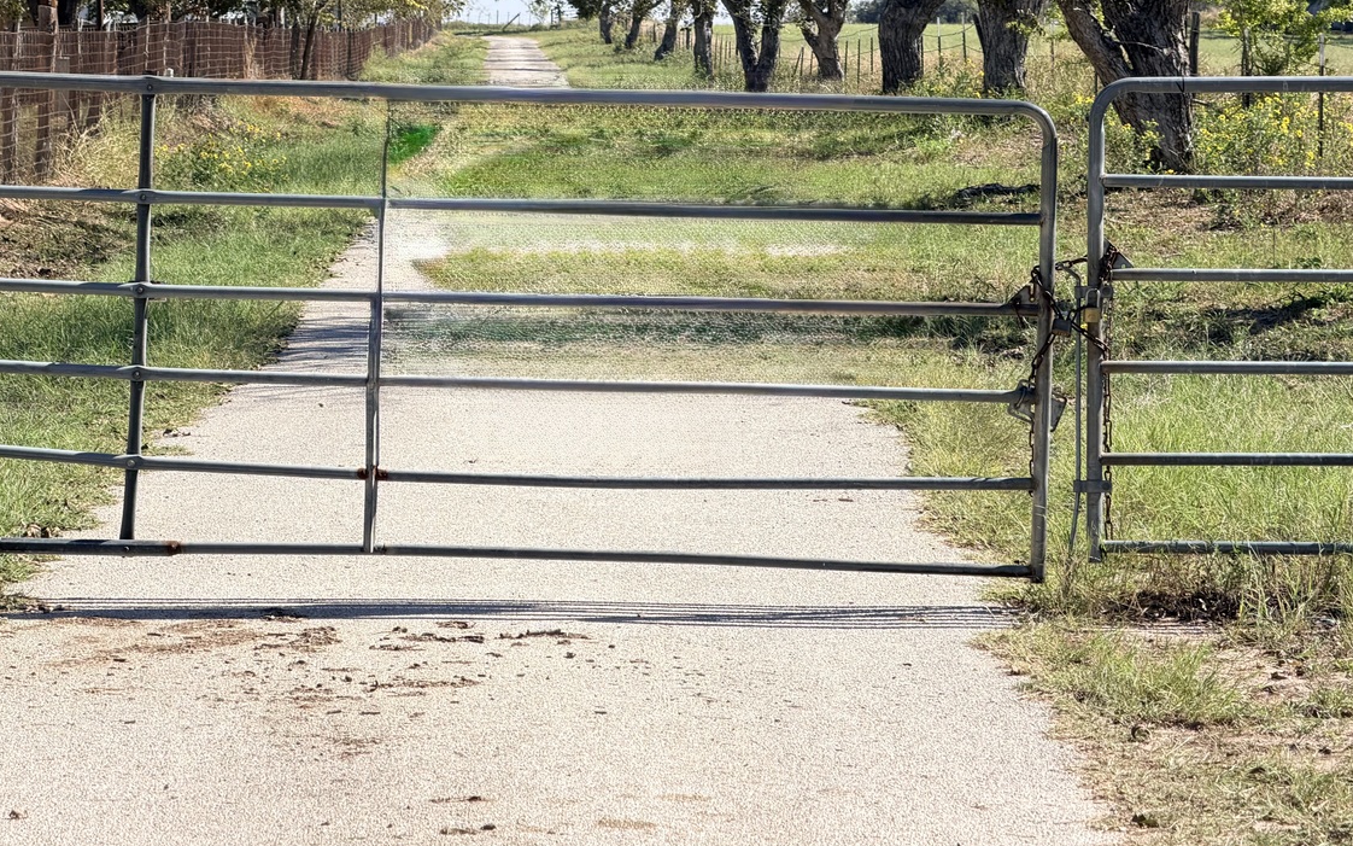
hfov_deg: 15.4
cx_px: 625
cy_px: 220
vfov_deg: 9.6
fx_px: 5014
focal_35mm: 136
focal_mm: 16.89
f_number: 2.8
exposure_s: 1/631
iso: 32
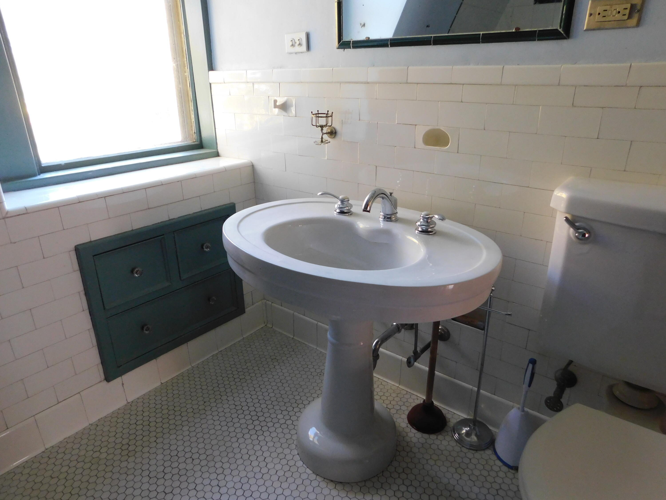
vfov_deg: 58.9
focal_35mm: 23
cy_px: 250
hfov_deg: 73.9
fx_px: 443
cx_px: 333
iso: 280
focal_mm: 4
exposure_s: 1/30
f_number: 3
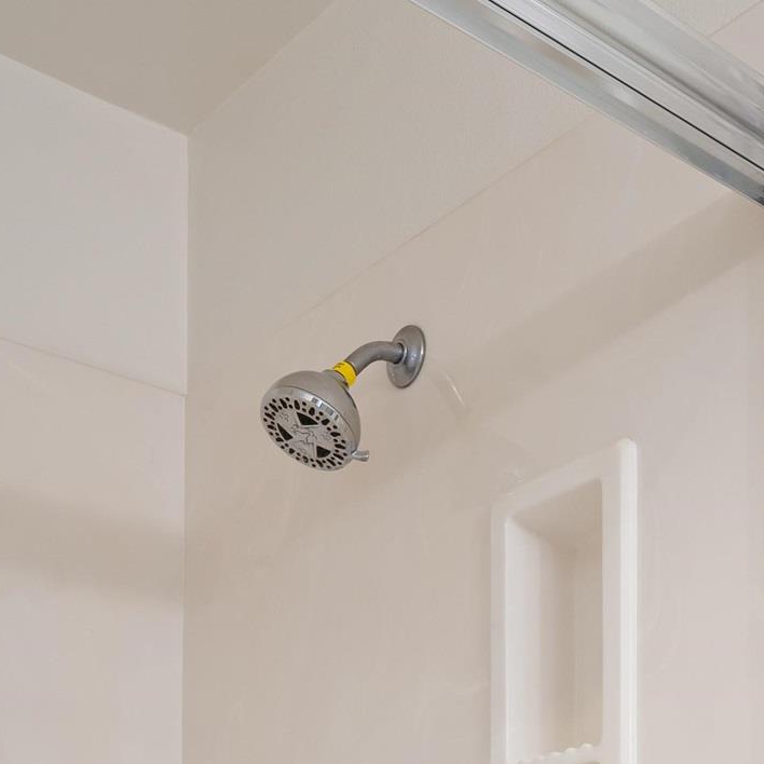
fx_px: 1473
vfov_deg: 24.7
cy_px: 1035
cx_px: 455
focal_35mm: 59
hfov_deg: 29.0
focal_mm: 16
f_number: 9
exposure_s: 1.6
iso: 100
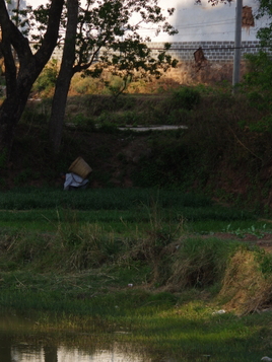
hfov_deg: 7.9
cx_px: 83
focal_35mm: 189
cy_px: 300
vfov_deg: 10.4
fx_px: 1979
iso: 200
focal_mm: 78
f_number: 8
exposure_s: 1/200
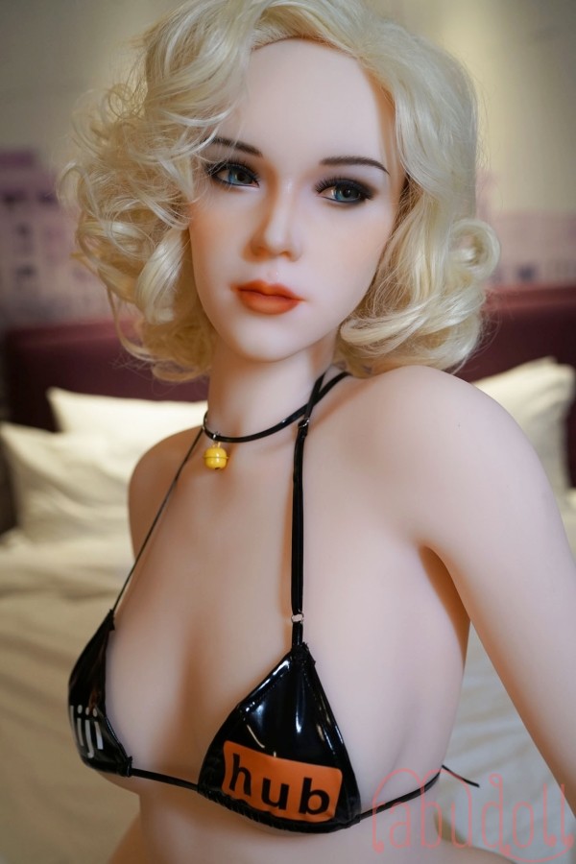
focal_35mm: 35
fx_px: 840
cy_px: 432
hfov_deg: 37.9
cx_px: 288
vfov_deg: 54.4
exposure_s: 1/100
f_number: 3.2
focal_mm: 35
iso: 1250
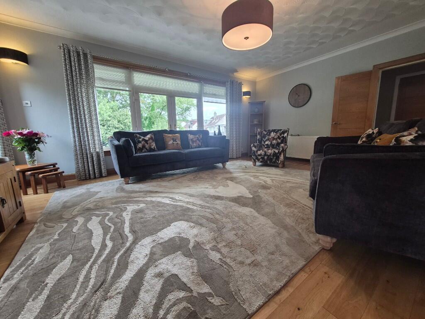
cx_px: 212
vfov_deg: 89.9
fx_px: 160
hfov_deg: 106.2
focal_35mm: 13
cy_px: 160
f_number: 2.2
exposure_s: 1/50
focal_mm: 1.74
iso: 125
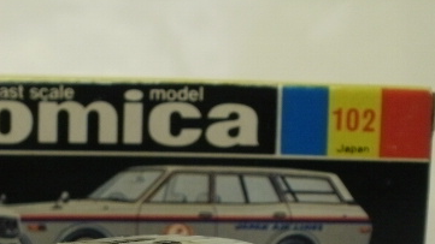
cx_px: 135
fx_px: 980
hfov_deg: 24.9
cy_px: 284
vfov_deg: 13.9
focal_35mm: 85
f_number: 4
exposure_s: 1/13
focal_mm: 7.7
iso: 125
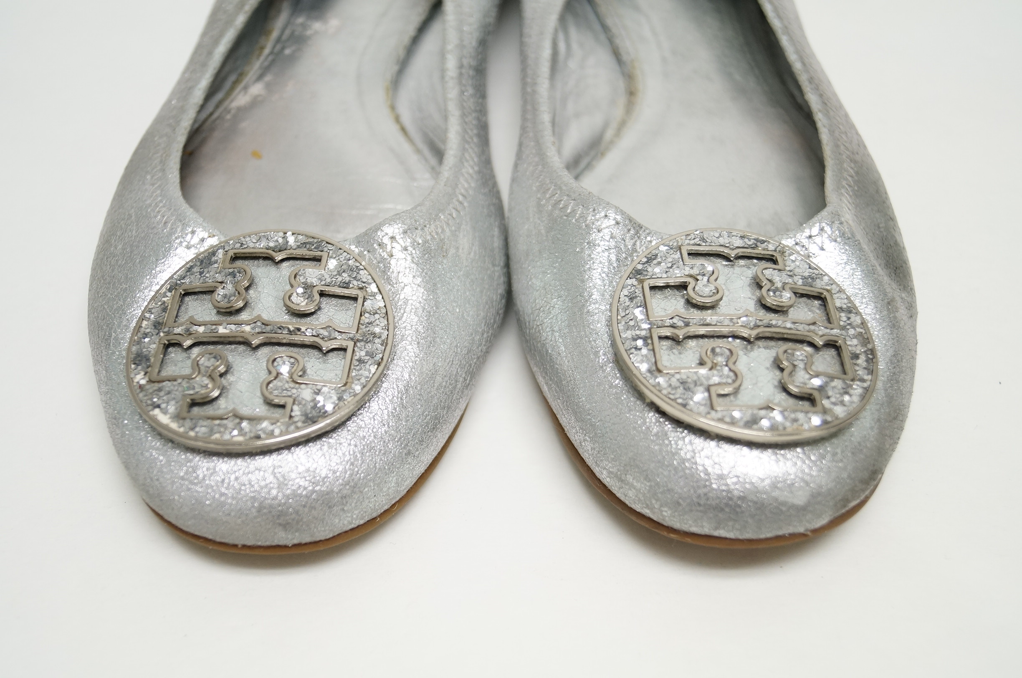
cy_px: 339
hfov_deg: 46.5
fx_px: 1190
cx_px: 511
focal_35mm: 42
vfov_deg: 31.8
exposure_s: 1/60
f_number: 4.5
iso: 500
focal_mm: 28
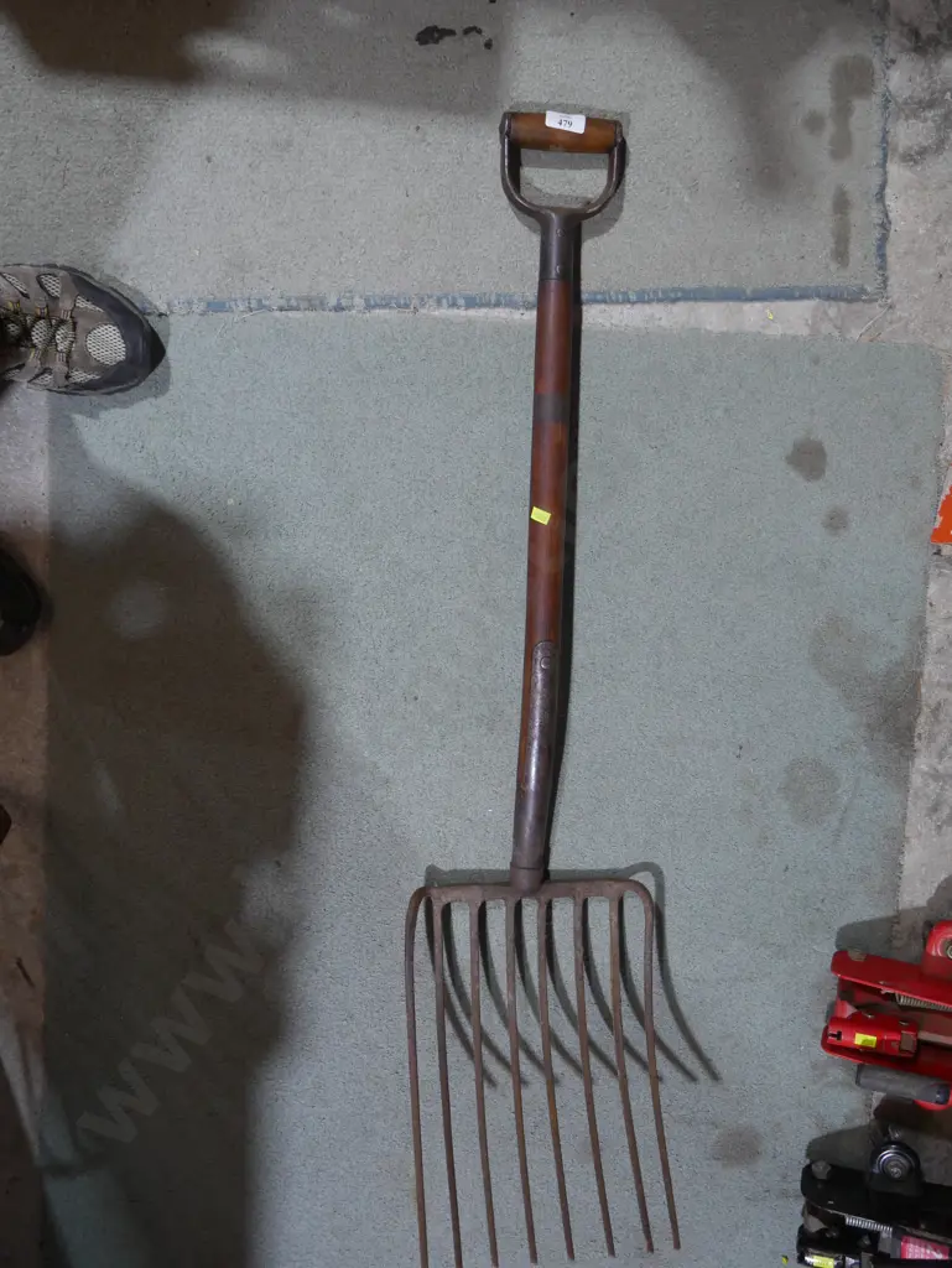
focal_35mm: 30
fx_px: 1099
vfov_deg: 59.9
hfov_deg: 46.8
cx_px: 476
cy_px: 634
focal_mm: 15
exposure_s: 1/60
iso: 500
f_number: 3.6
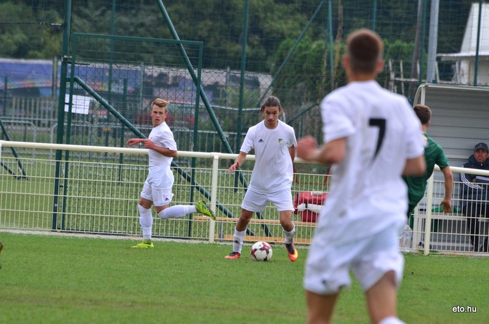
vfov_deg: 3.0
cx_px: 244
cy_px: 162
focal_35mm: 450
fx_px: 6100
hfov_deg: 4.6
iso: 1000
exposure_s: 1/1000
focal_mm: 300
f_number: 7.1
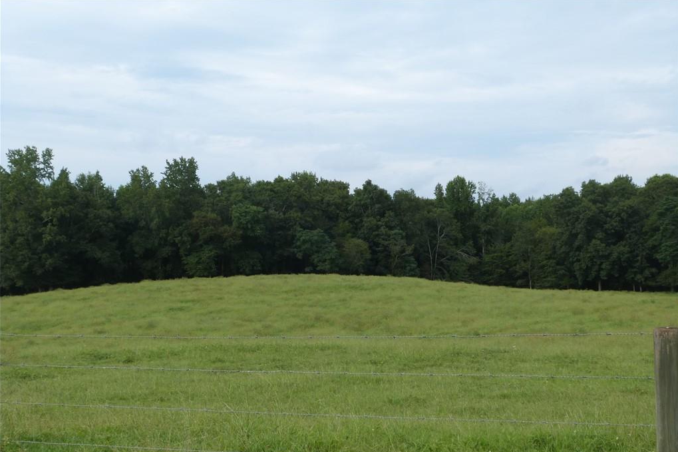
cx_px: 340
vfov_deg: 29.2
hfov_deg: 42.8
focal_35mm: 46
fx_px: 866
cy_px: 254
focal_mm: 7.8
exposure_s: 1/200
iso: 100
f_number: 5
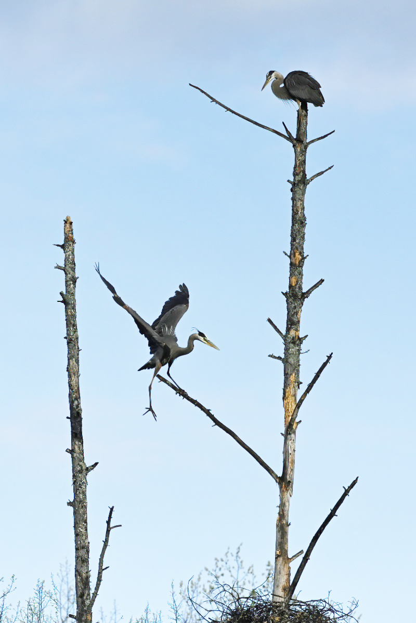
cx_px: 208
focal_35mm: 300
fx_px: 5197
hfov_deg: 4.6
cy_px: 312
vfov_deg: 6.9
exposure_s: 1/6400
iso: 800
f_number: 8
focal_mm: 300
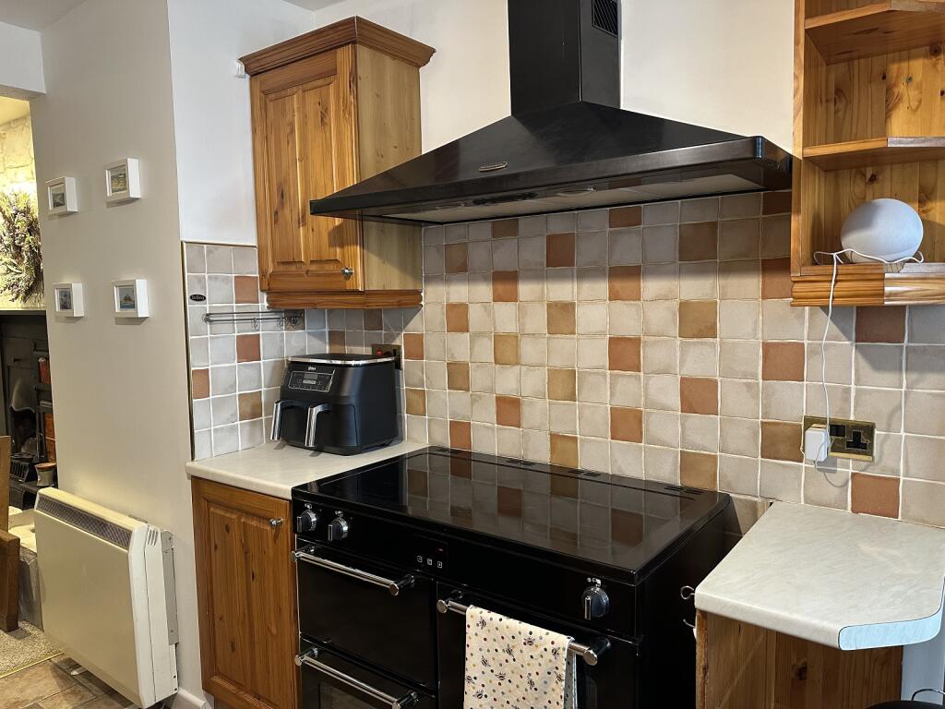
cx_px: 472
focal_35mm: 24
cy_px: 354
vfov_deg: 56.8
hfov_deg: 71.6
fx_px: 655
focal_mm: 6.86
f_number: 1.78
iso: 250
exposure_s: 1/50
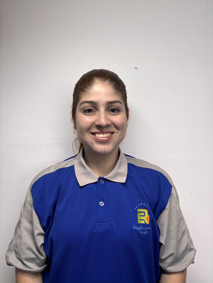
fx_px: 213
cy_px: 142
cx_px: 106
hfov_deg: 53.1
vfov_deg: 67.3
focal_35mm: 26
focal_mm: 5.96
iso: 125
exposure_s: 1/60
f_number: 1.6
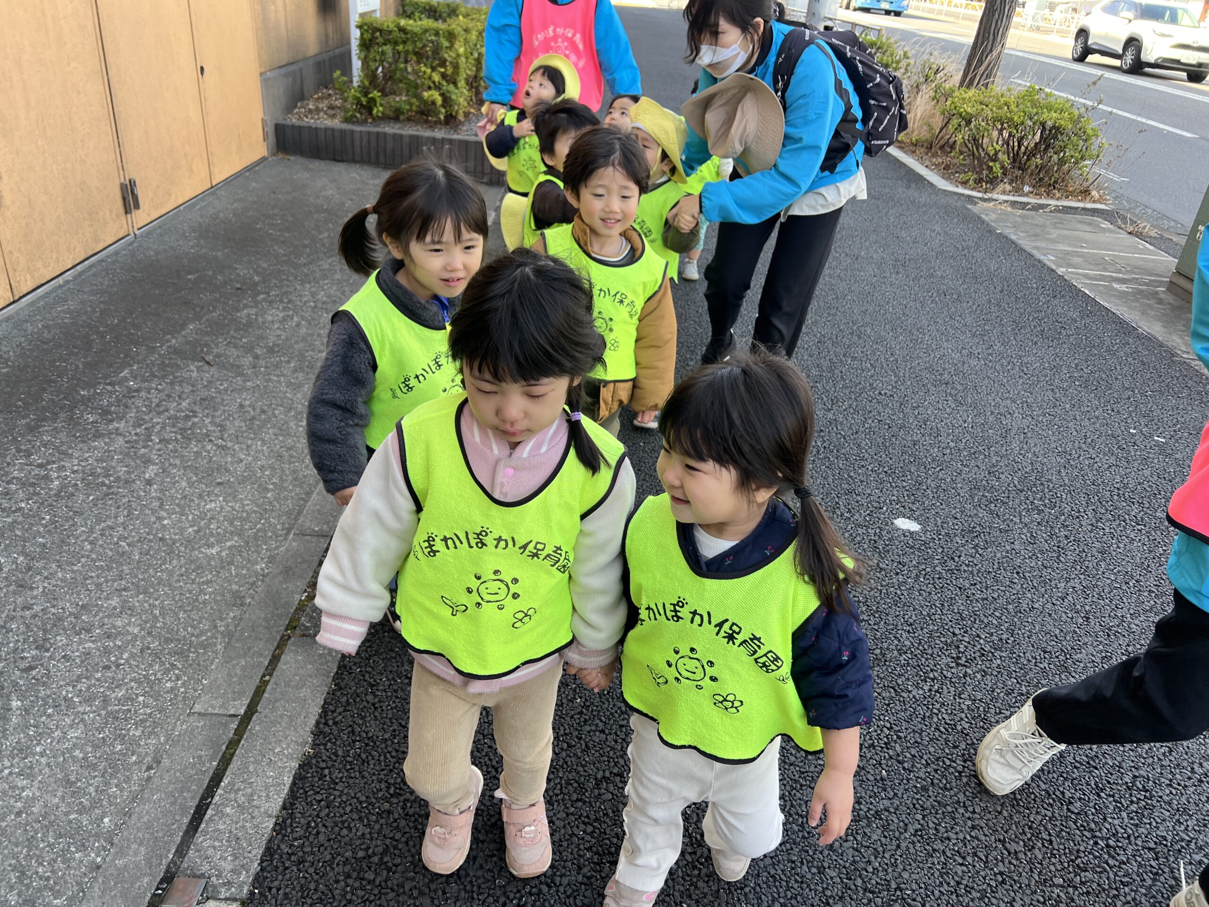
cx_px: 604
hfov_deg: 67.3
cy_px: 454
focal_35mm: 26
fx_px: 908
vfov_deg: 53.1
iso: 40
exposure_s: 1/265
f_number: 1.5
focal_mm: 5.7
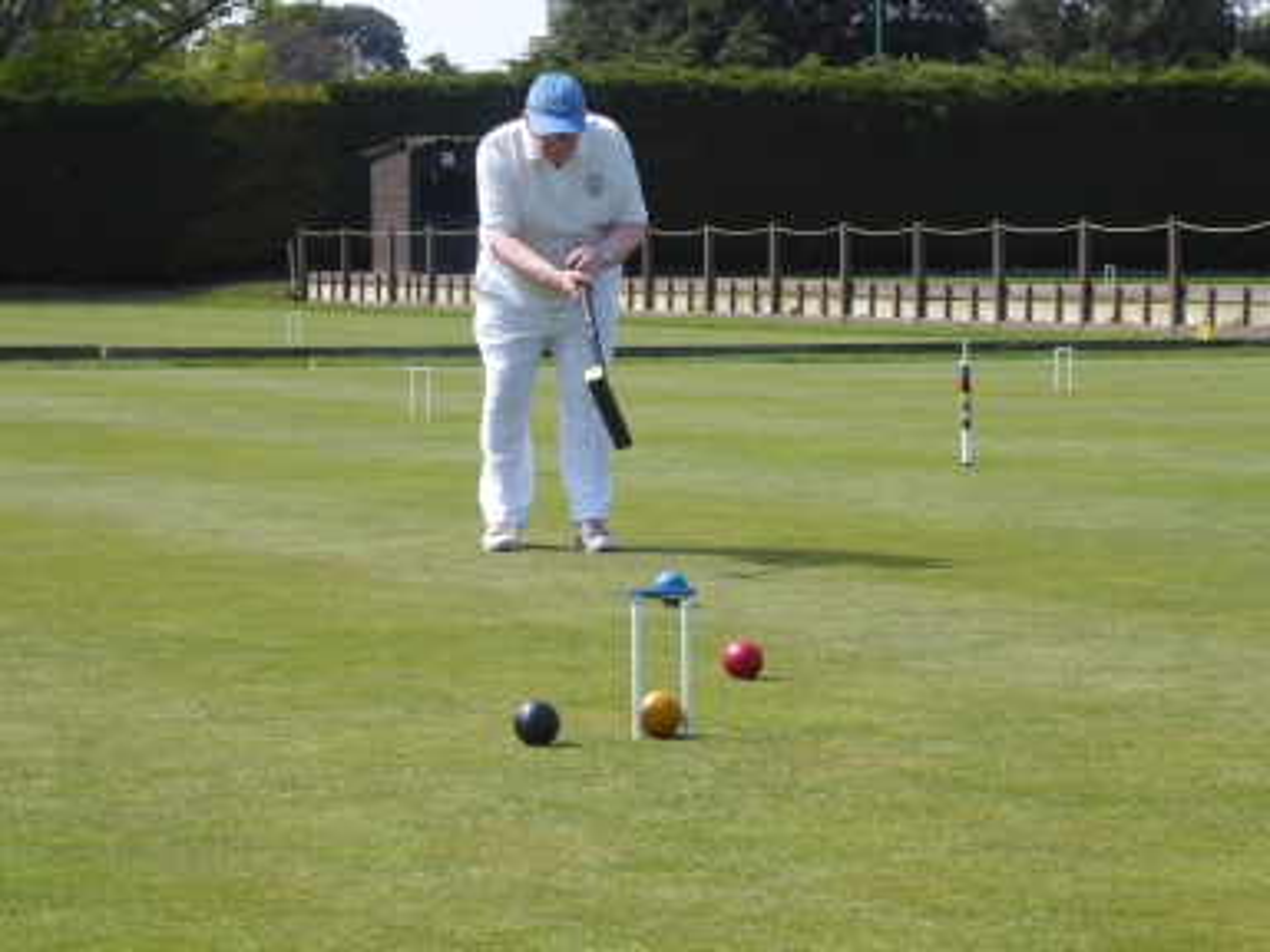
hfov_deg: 15.9
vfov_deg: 12.0
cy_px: 476
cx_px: 635
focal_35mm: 124
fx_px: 4549
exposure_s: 1/500
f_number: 5.2
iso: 200
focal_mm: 22.3
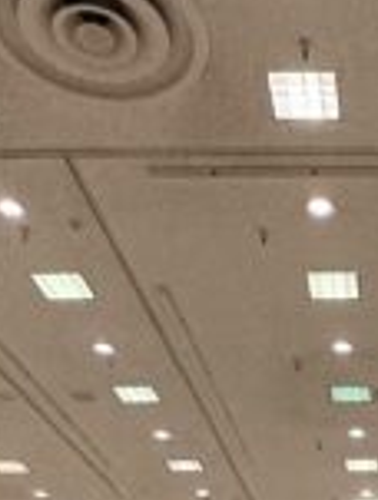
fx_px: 1029
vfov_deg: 19.5
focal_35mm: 71
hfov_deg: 20.0
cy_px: 927
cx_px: 401
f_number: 2.2
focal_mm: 2.22
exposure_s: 1/120
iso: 80
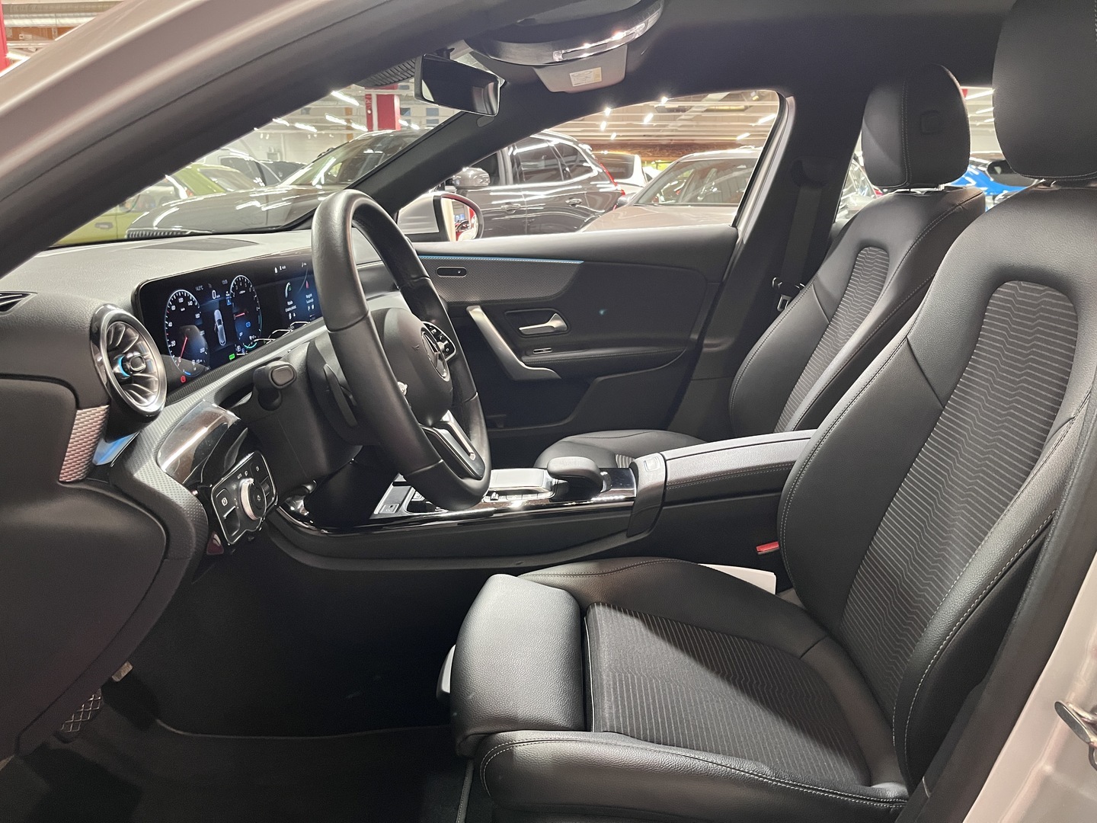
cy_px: 412
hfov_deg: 67.3
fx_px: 824
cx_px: 548
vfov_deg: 53.1
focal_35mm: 26
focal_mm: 5.1
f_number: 1.6
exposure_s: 1/47
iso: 500
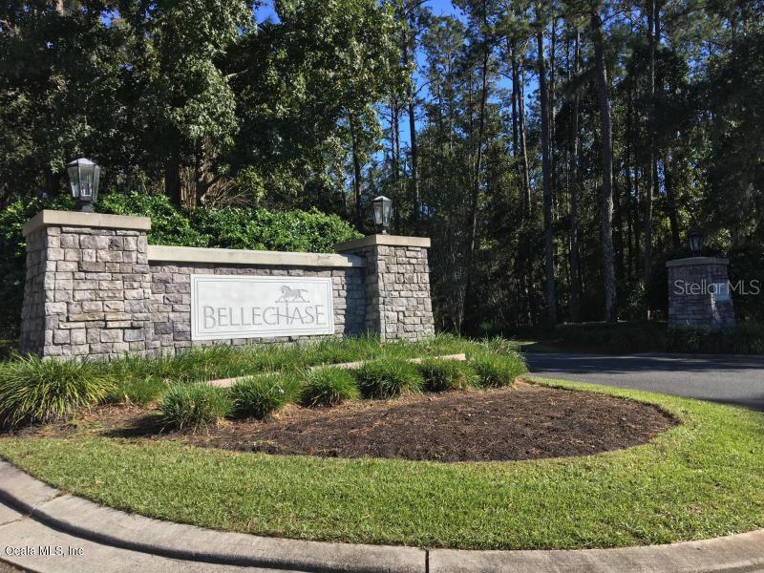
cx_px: 382
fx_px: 640
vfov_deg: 48.2
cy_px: 286
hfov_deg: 61.7
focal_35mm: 29
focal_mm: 4.15
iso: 25
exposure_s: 1/855
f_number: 2.2
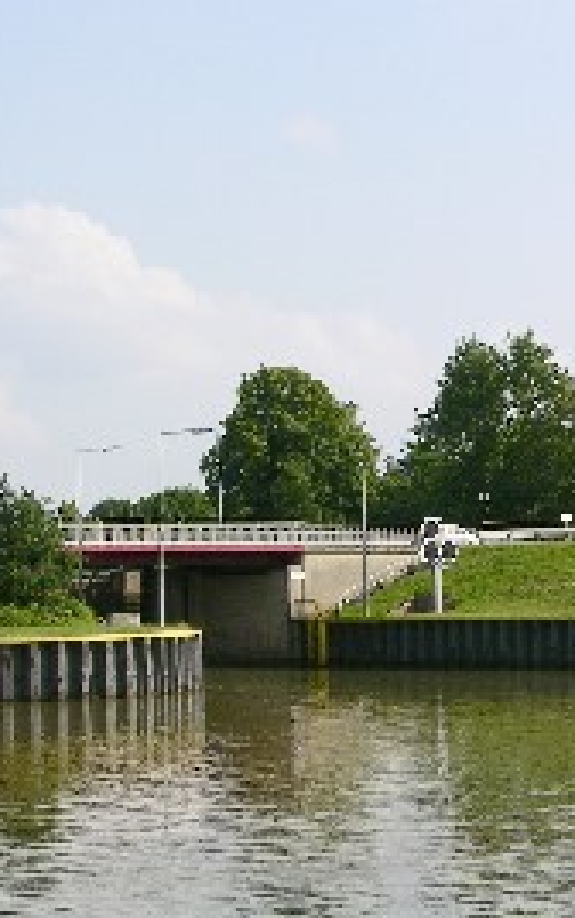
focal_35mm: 116
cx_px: 488
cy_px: 524
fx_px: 2902
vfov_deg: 18.0
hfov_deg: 11.3
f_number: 7.6
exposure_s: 1/116
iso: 50
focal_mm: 12.7
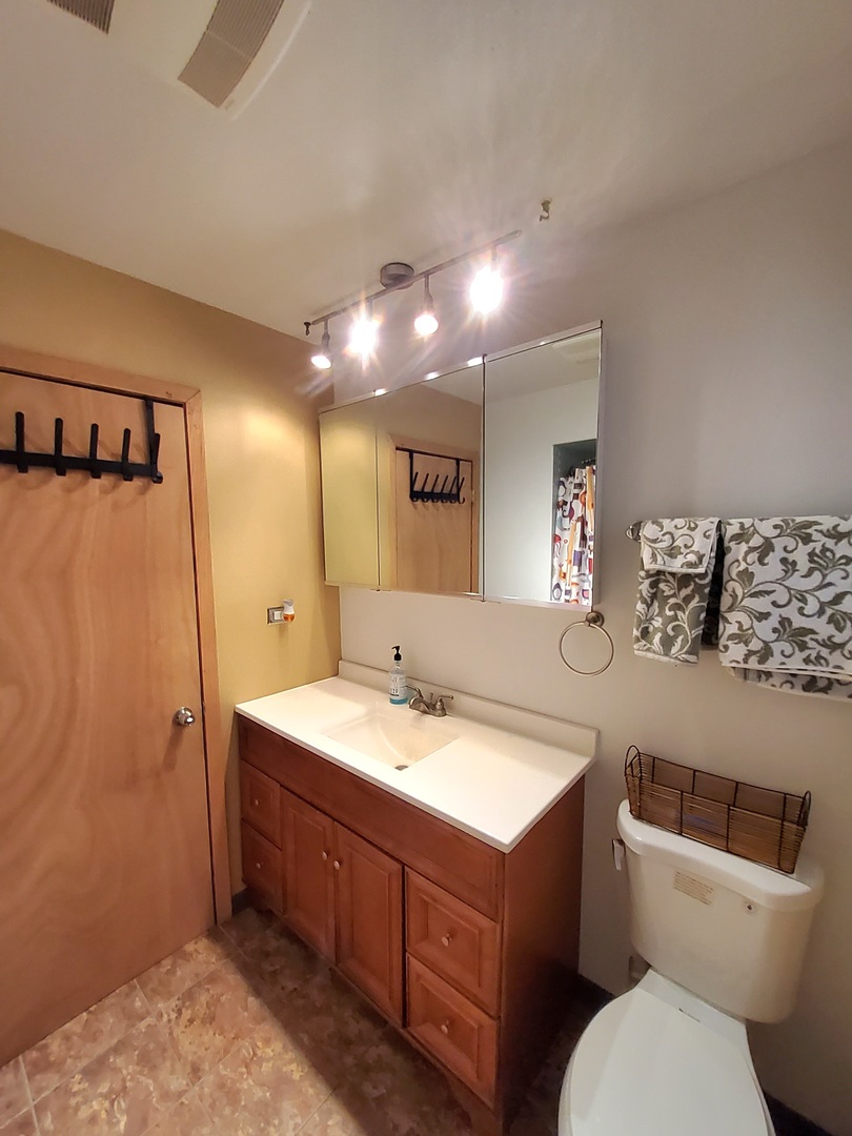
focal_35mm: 13
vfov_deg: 106.2
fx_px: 427
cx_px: 426
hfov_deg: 89.9
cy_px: 568
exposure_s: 1/30
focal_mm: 1.13
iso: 200
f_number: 2.2
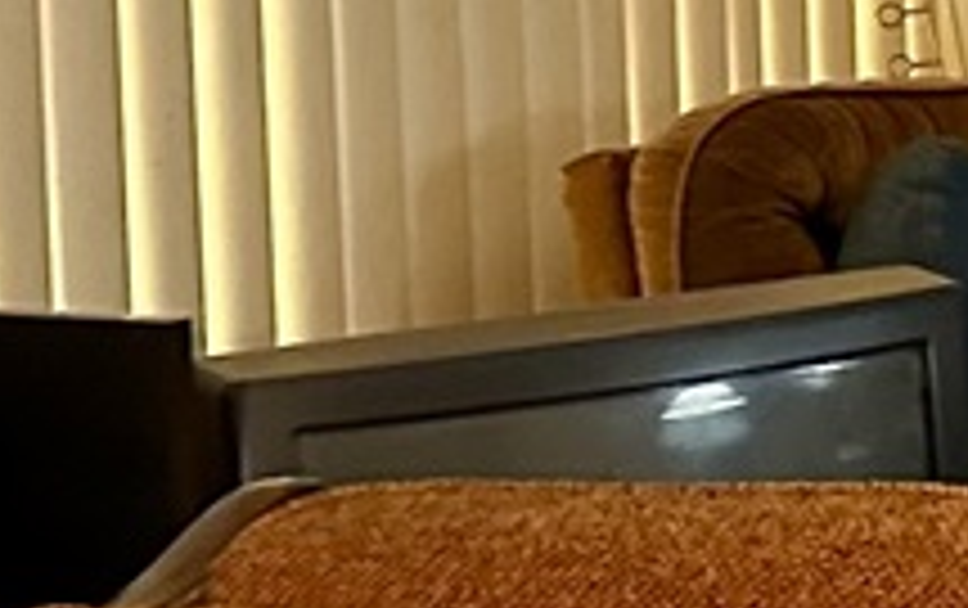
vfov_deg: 7.7
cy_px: -171
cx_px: 2215
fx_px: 4491
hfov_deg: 10.7
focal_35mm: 170
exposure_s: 1/40
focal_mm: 6.86
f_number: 1.78
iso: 640
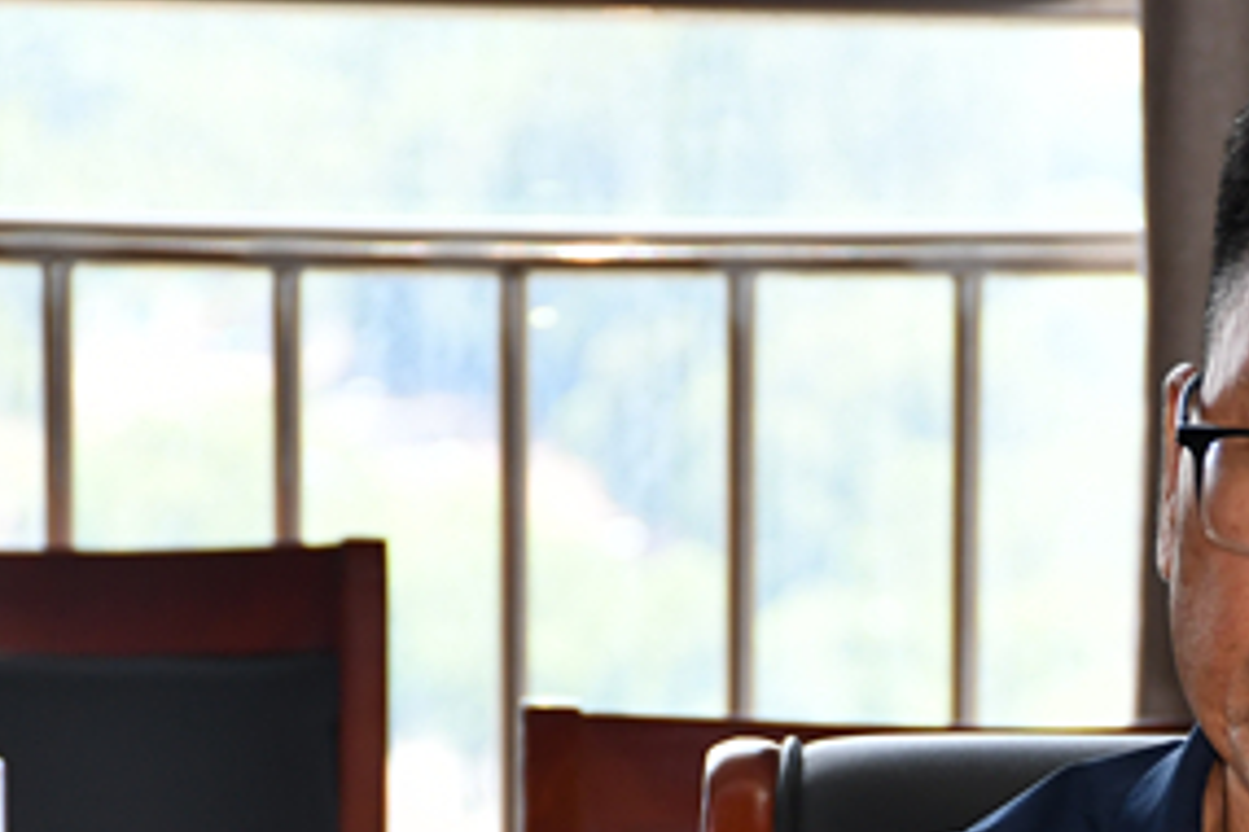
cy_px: 1079
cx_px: 1166
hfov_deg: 5.4
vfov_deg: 3.6
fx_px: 13148
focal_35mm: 379
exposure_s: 1/100
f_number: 5.3
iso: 400
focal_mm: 90
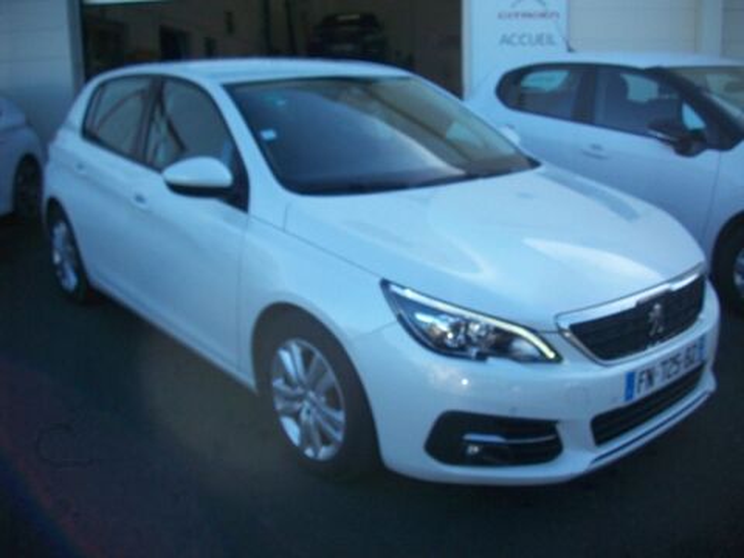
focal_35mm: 37
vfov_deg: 38.7
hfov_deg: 50.1
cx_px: 372
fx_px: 795
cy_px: 279
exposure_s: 1/343
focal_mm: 6.2
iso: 80
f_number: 2.8
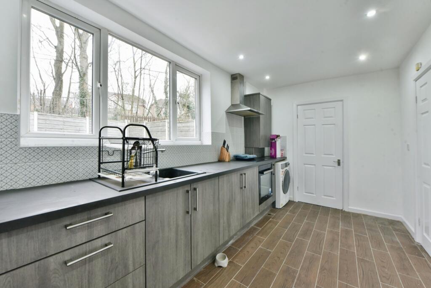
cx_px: 216
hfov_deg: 104.2
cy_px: 144
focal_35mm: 14
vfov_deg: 81.3
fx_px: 168
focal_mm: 14
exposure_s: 1/25
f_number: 11
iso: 800
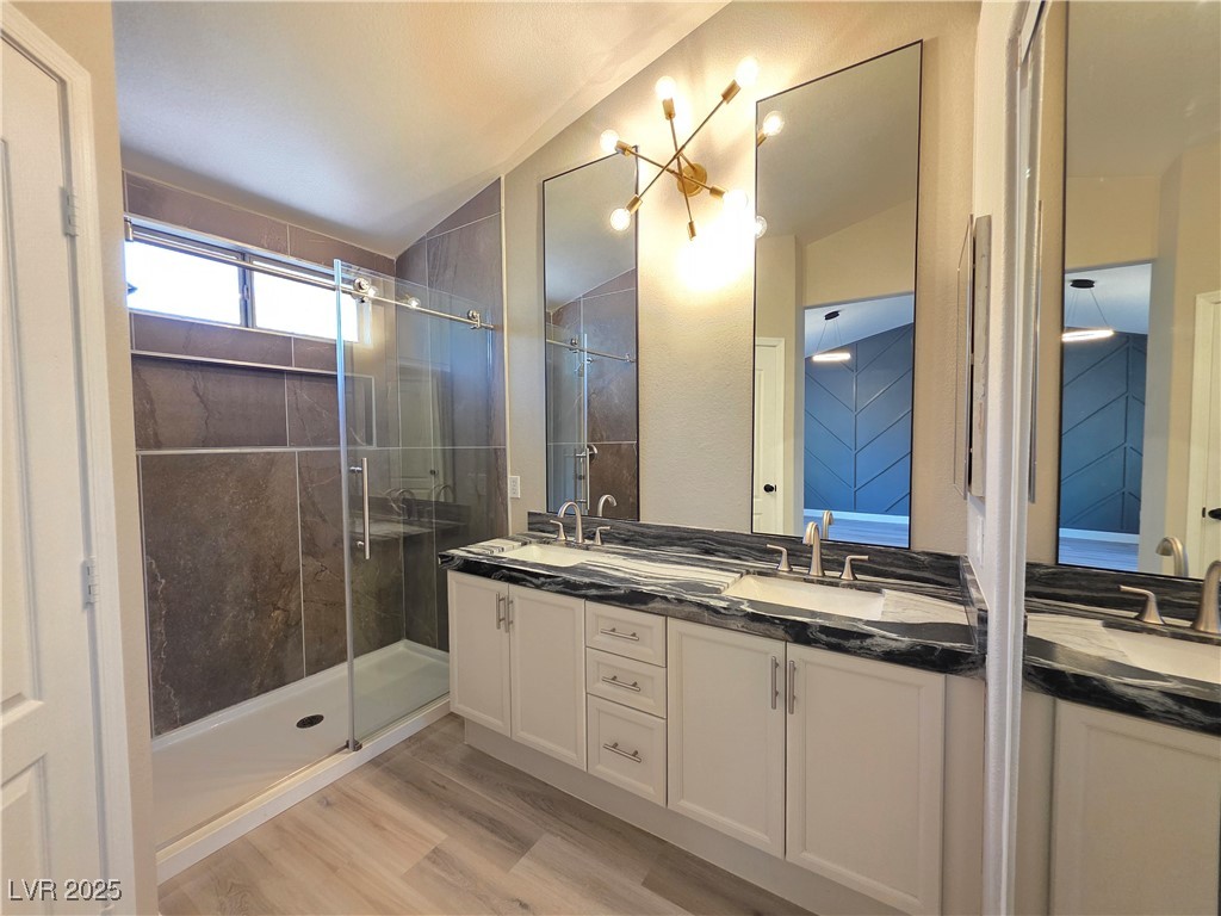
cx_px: 610
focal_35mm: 13
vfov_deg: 89.9
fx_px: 459
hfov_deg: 106.2
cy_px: 458
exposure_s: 1/60
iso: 640
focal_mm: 2.2
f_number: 1.9
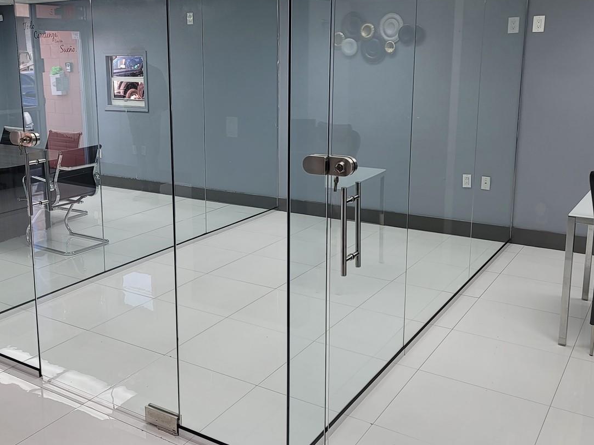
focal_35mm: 37
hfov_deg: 49.7
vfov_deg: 38.4
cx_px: 228
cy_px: 164
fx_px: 635
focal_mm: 7
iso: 64
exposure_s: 1/120
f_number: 1.8
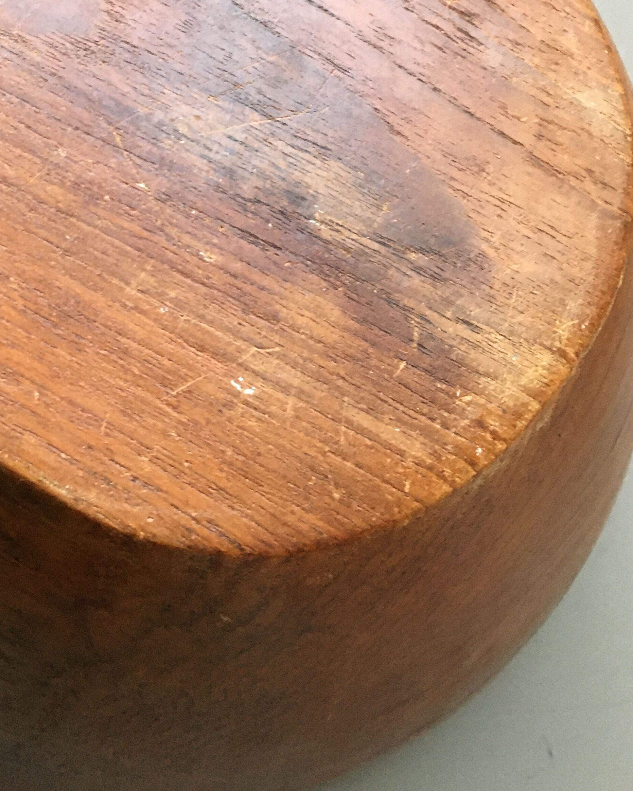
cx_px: 159
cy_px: 139
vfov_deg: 36.5
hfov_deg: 30.3
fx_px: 1148
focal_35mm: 49
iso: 200
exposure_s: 1/24
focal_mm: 4.15
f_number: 2.2
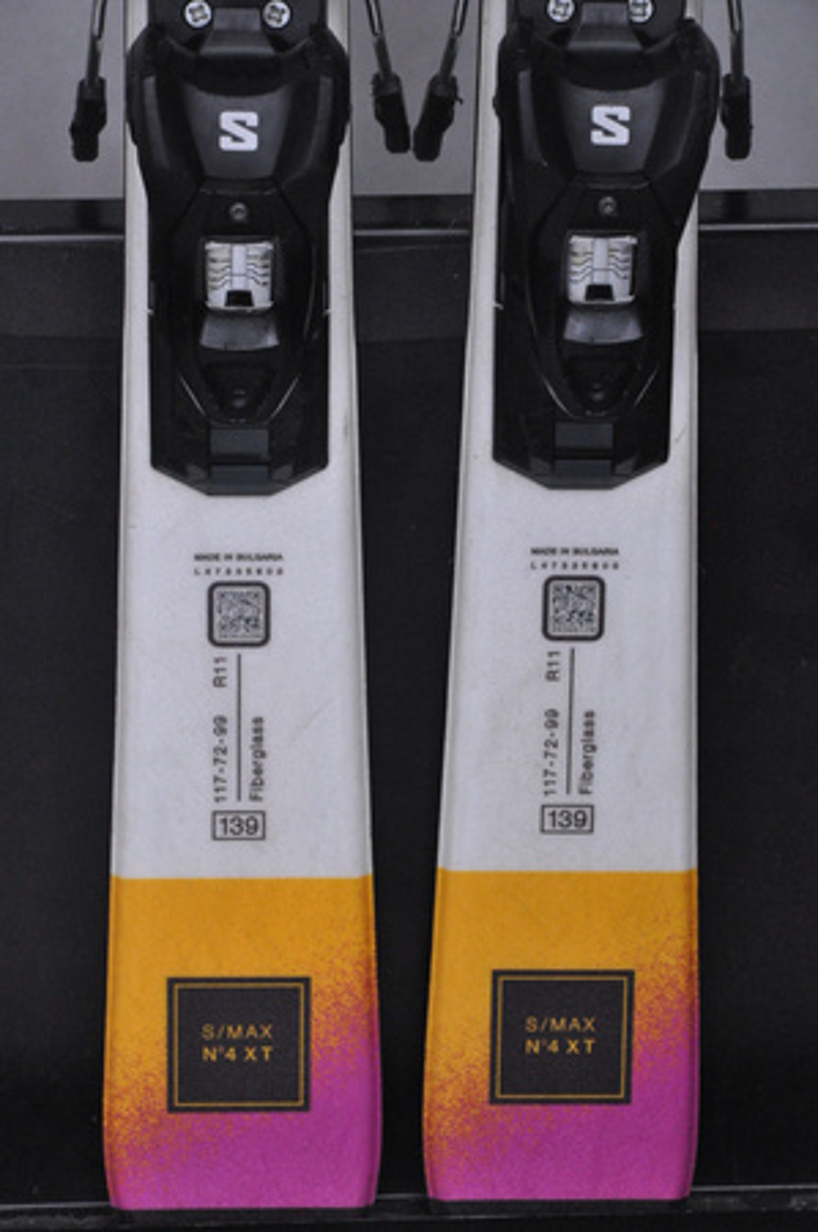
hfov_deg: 8.7
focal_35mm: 158
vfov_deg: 13.1
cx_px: 409
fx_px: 5380
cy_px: 616
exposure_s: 1/125
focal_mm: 105
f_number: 9.5
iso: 3200
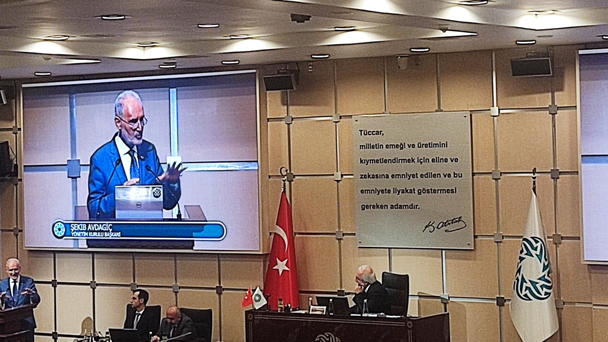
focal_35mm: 91
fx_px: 1467
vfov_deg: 13.3
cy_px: 122
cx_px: 303
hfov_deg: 23.4
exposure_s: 1/50
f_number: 1.79
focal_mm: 4.71
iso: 125
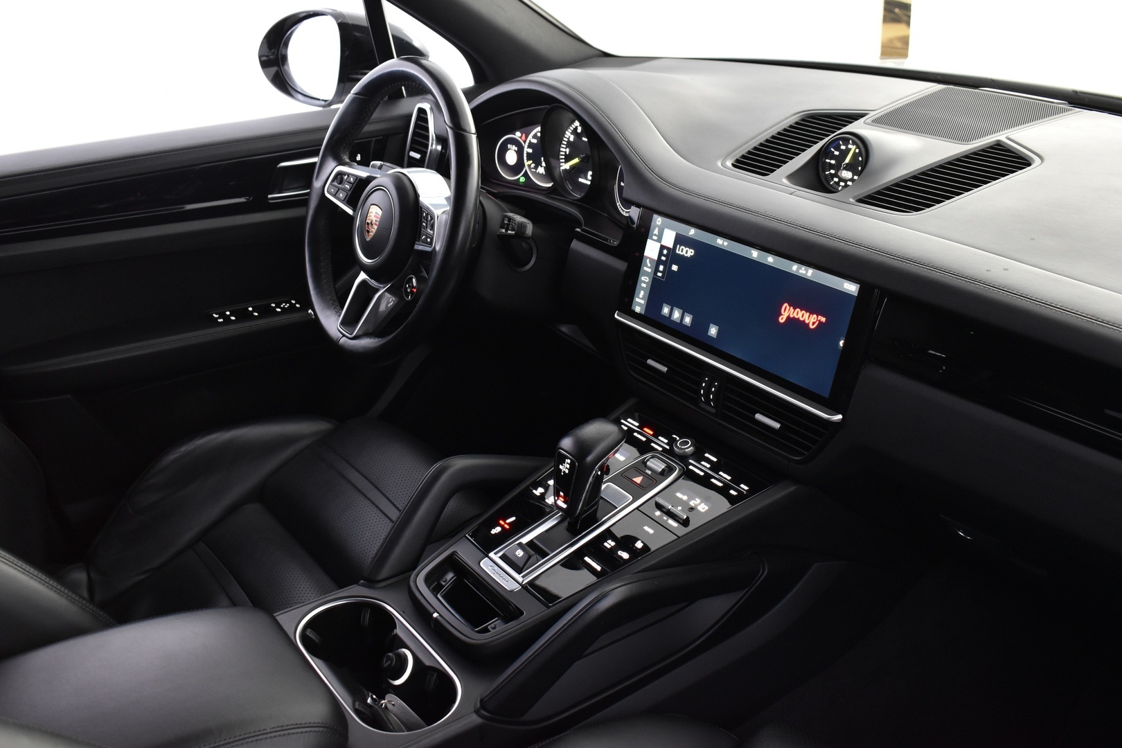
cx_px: 561
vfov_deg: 38.4
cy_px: 374
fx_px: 1075
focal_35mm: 34
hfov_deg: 55.1
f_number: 5.6
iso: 1250
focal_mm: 23
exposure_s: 1/8
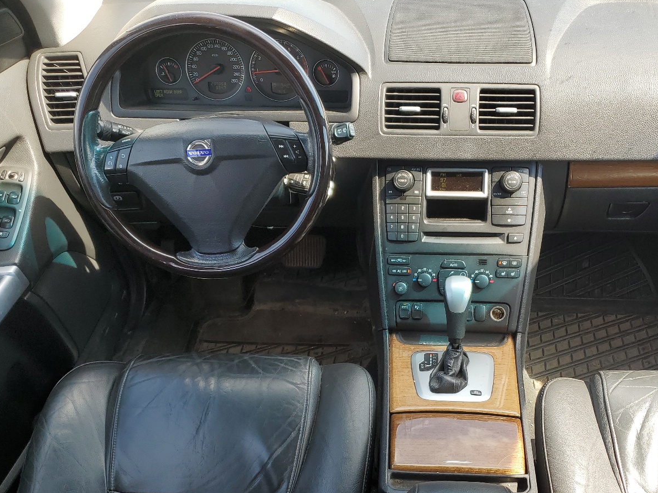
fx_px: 665
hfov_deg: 52.1
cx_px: 413
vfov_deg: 40.3
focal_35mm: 35
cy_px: 316
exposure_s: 1/256
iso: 50
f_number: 1.5
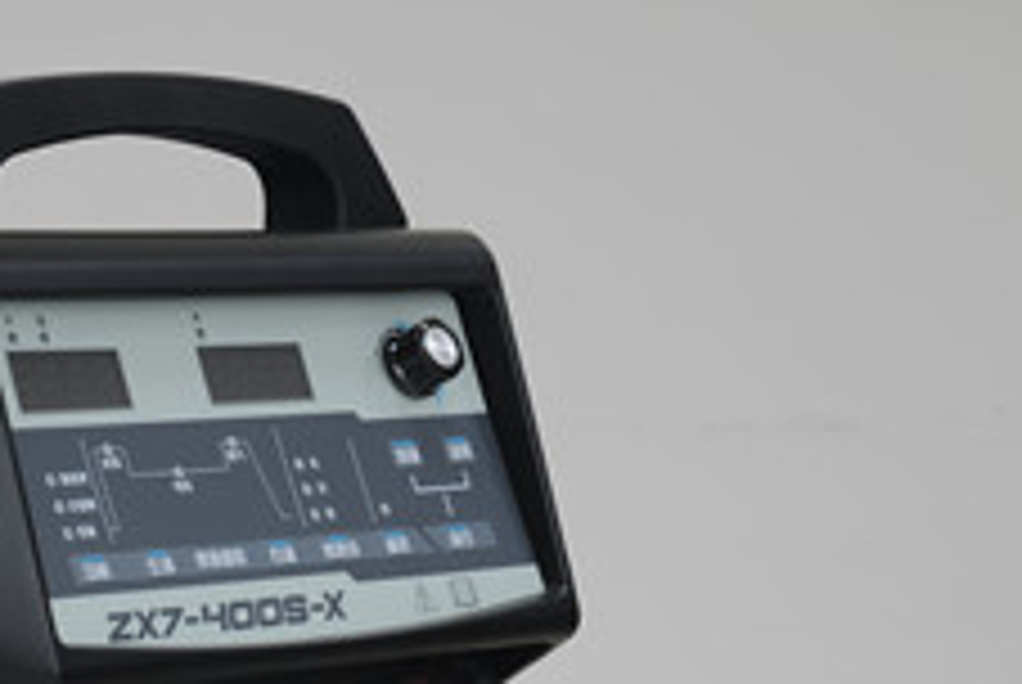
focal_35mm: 132
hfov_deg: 15.2
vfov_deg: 10.3
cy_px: 792
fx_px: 3752
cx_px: -23
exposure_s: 6
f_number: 20
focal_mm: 50
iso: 100
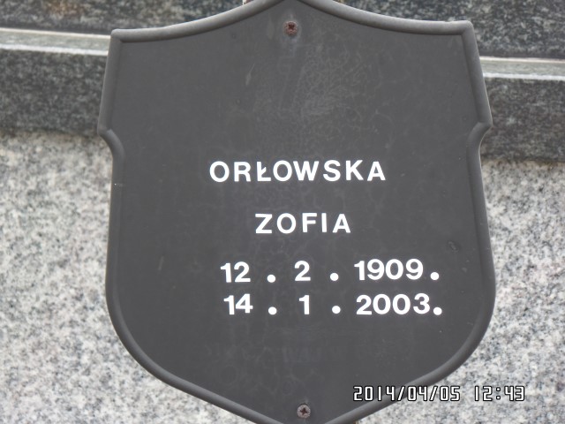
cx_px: 282
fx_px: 3542
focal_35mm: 217
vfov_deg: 6.8
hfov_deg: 9.1
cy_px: 212
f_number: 4.8
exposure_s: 1/60
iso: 120
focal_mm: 38.6
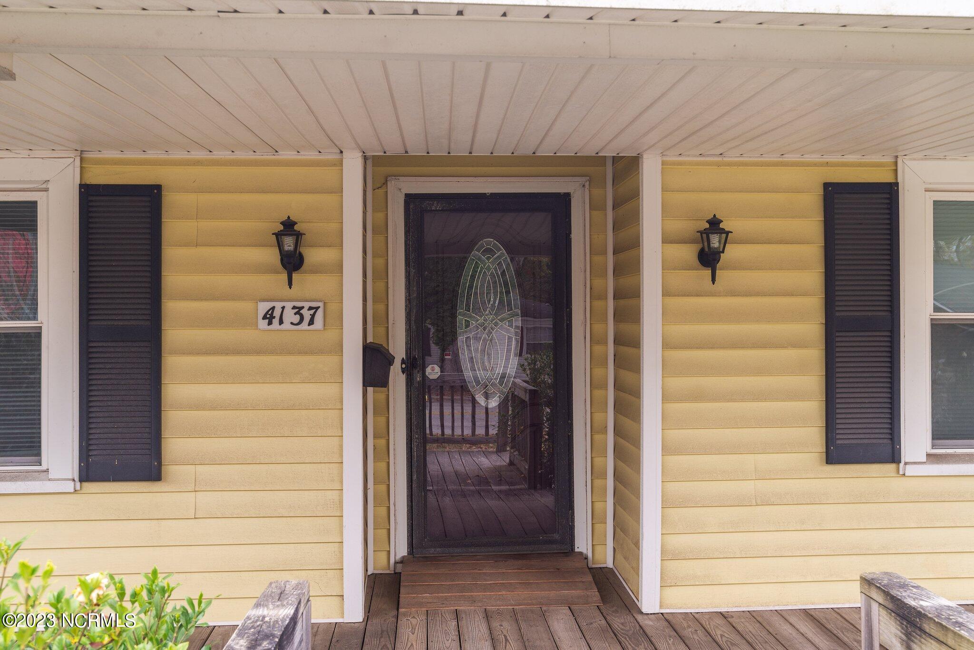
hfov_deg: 54.4
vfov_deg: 37.9
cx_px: 487
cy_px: 325
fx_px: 947
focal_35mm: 35
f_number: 8
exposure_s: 1/60
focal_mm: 35
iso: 250
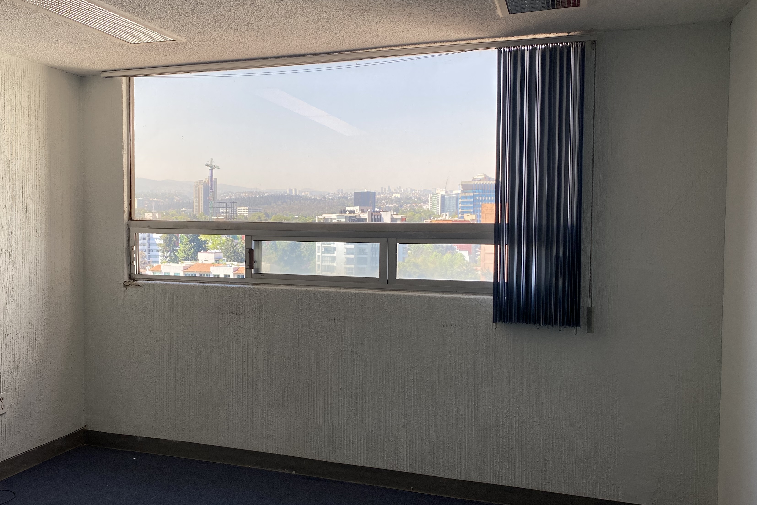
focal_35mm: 33
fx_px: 694
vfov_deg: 40.0
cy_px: 258
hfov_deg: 56.8
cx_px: 308
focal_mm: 4.25
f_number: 1.8
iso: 32
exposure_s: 1/429
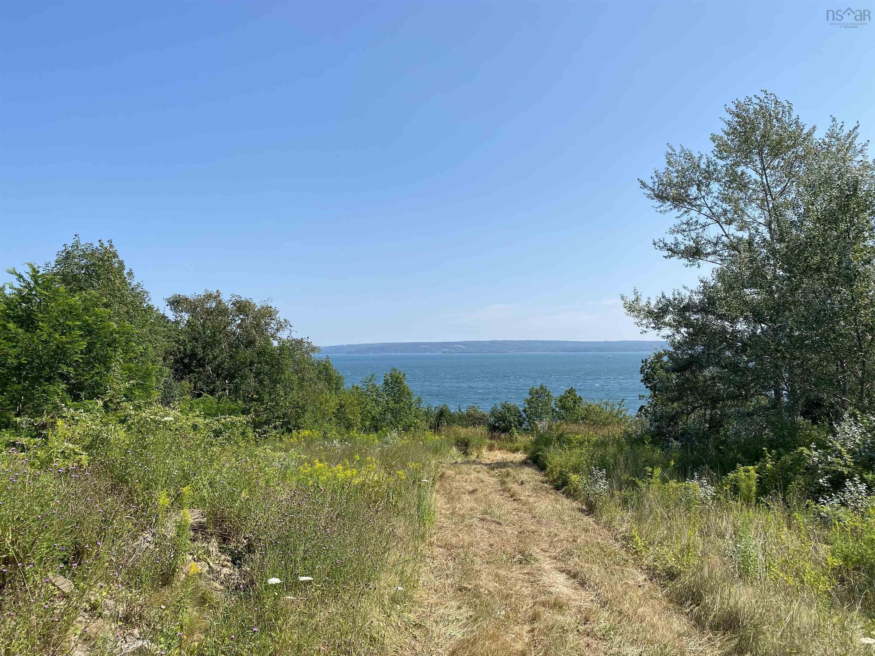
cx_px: 438
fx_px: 657
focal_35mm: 26
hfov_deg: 67.3
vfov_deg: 53.1
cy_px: 328
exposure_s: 1/3125
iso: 32
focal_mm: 4.25
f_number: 1.8
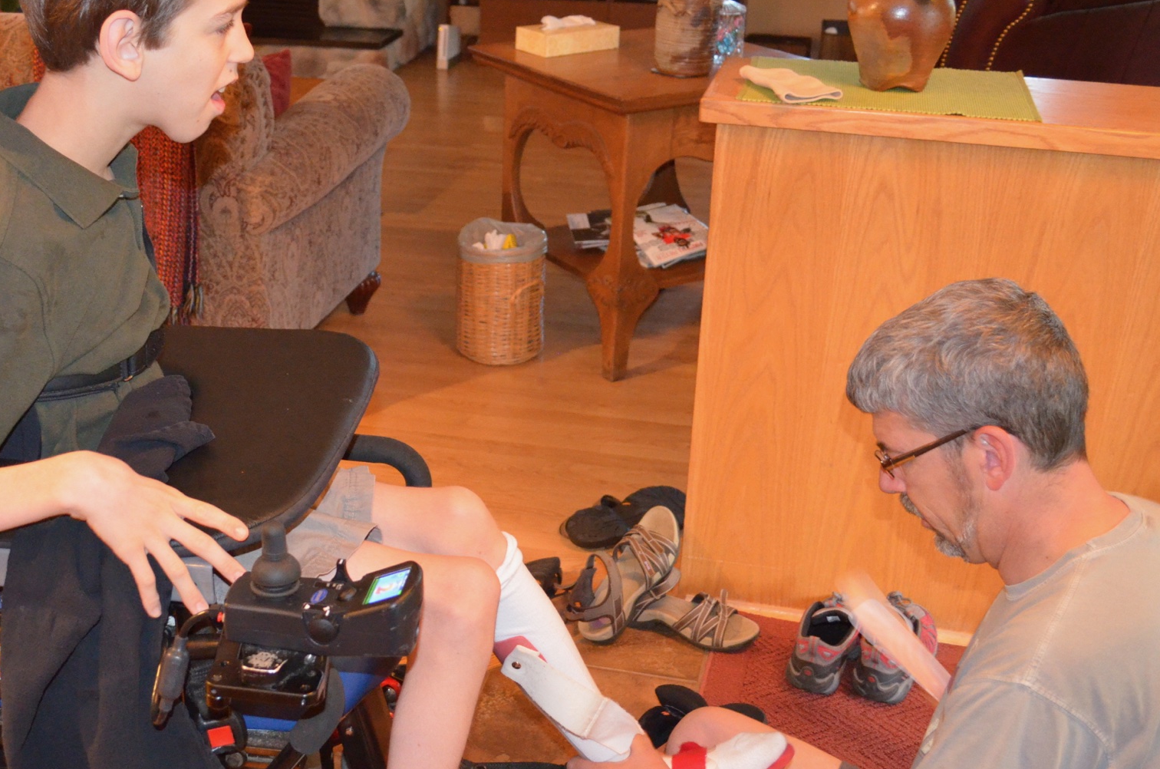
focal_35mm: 46
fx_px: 1479
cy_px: 486
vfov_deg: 29.0
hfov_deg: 42.4
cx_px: 417
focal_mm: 20
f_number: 3.8
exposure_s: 1/20
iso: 3200
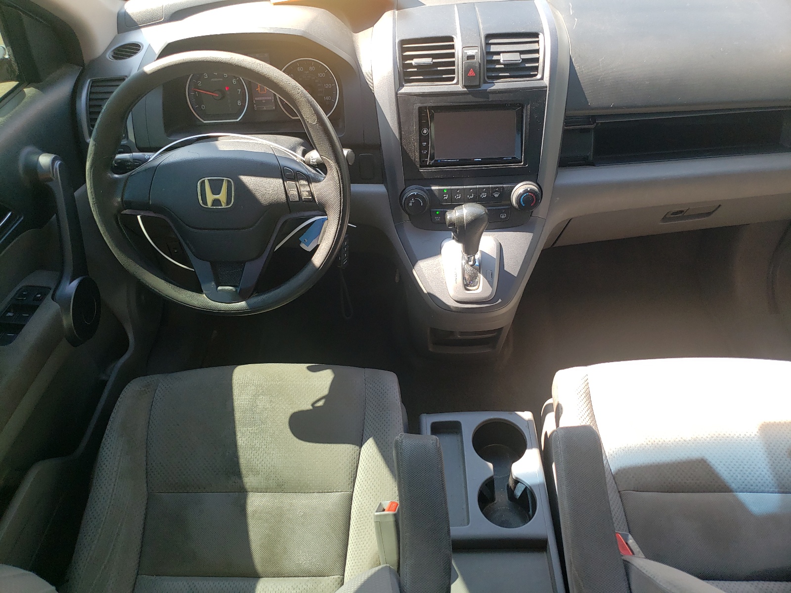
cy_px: 296
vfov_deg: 53.1
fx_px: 594
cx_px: 396
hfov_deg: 67.3
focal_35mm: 26
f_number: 1.5
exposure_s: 1/204
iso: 50
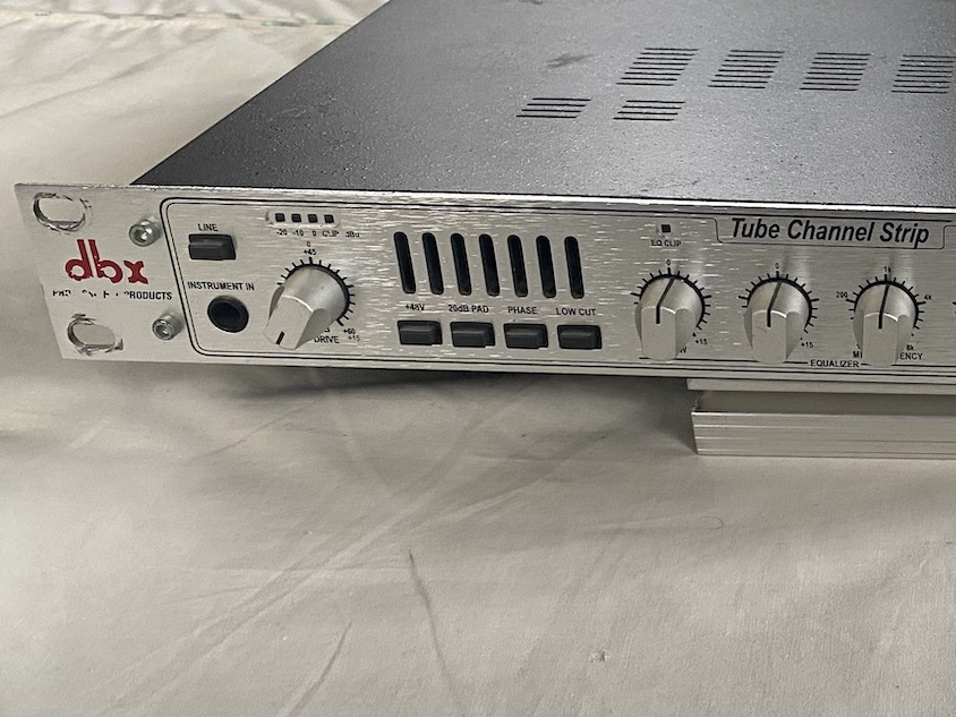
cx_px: 1051
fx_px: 1685
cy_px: 483
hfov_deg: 28.7
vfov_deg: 23.9
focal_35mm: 61
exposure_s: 1/61
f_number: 1.8
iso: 125
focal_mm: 4.25
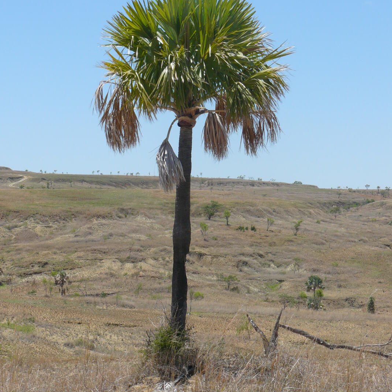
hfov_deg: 16.1
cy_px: 152
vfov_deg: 16.1
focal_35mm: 108
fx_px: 1384
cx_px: 195
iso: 100
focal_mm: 15.2
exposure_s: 1/500
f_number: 5.6
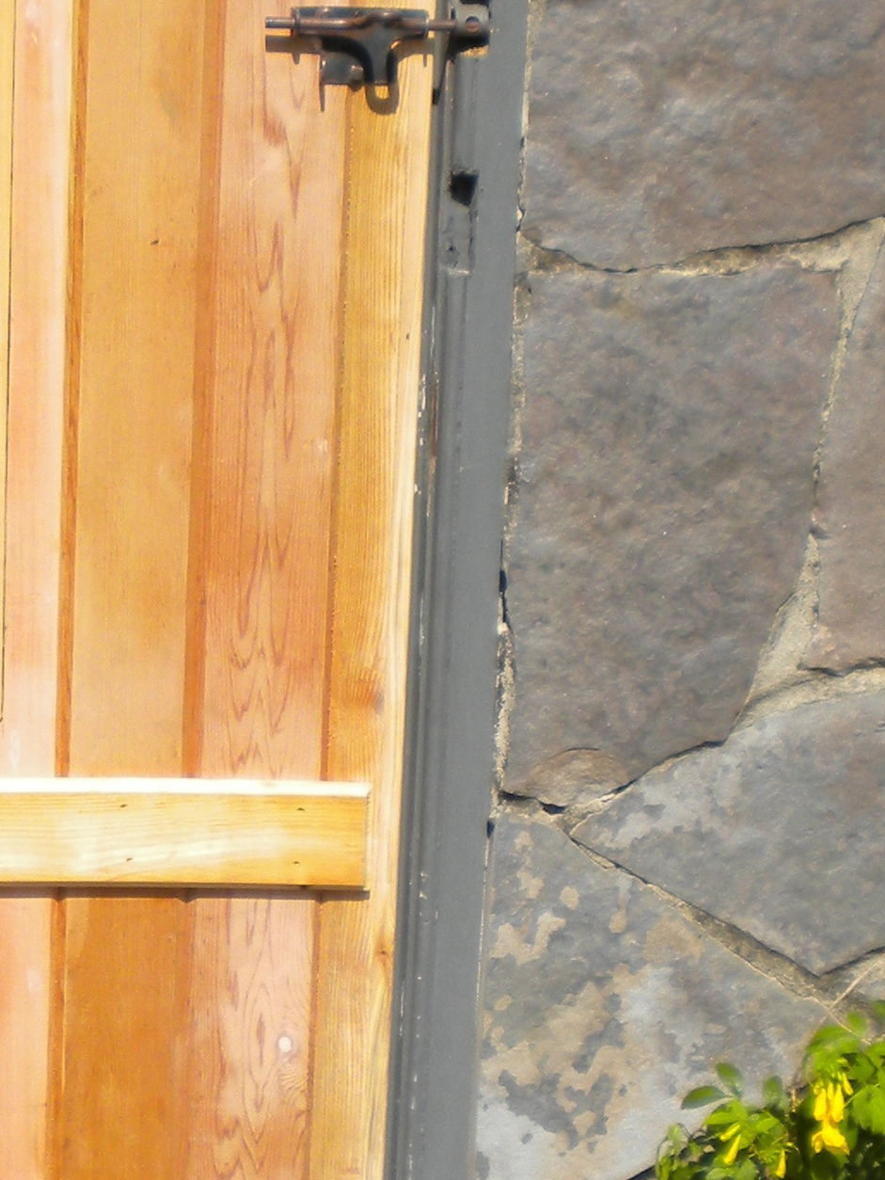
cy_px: 392
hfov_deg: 15.5
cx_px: -51
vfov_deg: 21.0
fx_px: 3169
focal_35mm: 93
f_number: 4.6
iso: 80
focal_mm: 6.3
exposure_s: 1/667
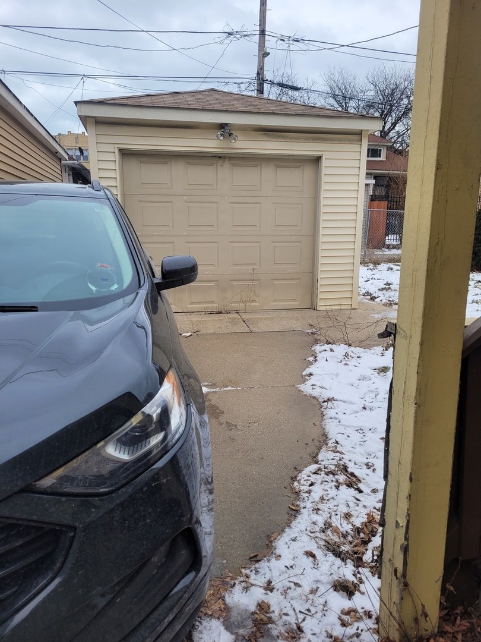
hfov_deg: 53.1
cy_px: 321
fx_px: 482
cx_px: 240
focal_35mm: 26
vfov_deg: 67.3
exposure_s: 1/311
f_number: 1.8
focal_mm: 5.4
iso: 40
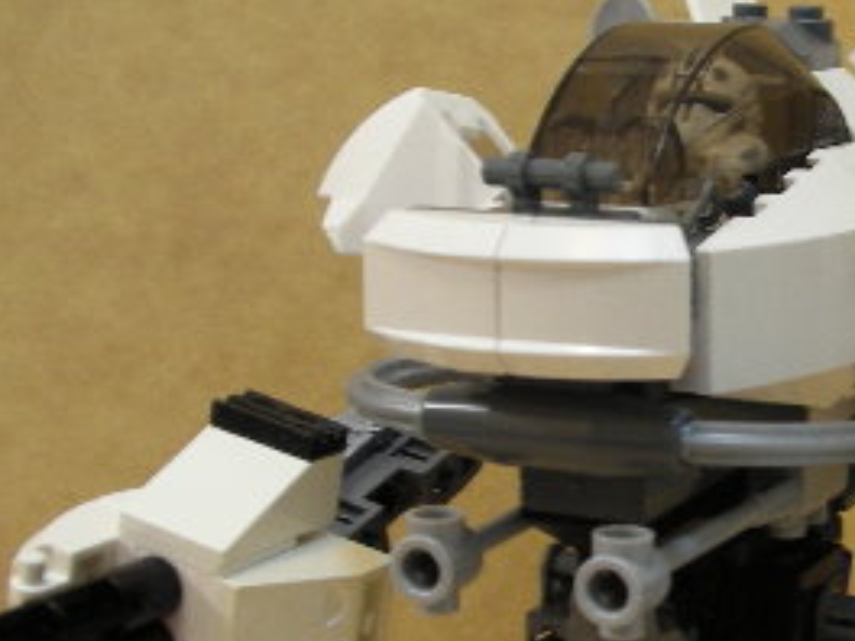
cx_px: 716
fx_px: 2099
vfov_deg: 17.3
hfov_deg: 22.6
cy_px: 411
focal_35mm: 85
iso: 97
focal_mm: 5.8
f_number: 3
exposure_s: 1/3.9
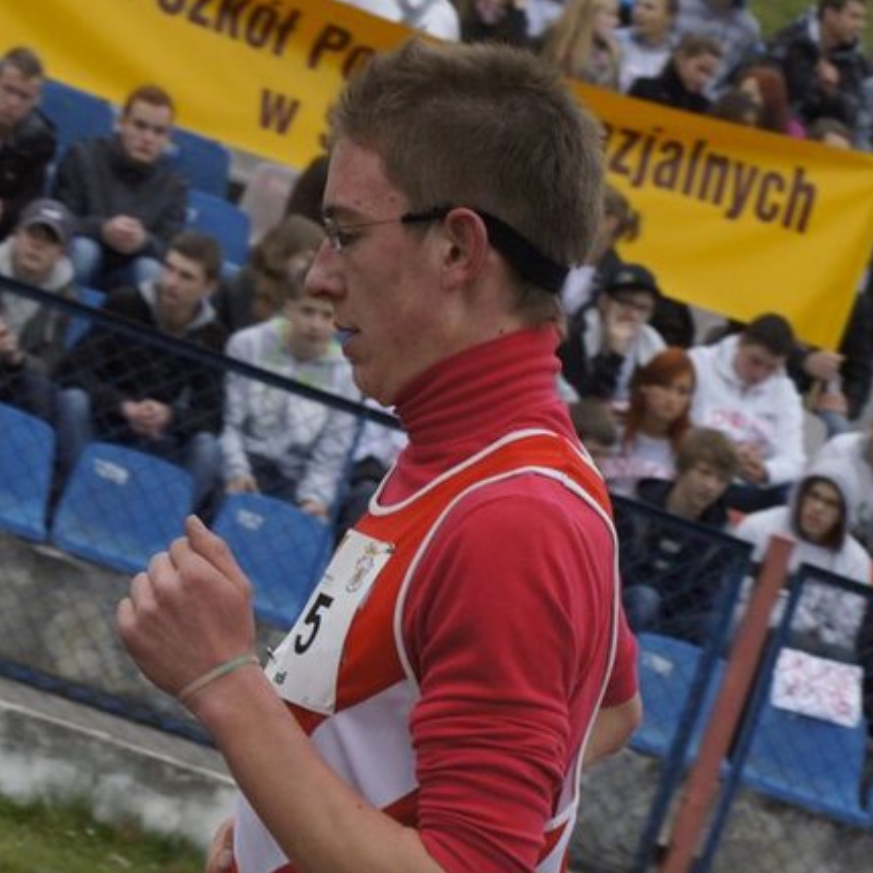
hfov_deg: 9.1
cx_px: 399
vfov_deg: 9.1
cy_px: 435
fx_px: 5507
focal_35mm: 193
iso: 3200
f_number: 14
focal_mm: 100
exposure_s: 1/800
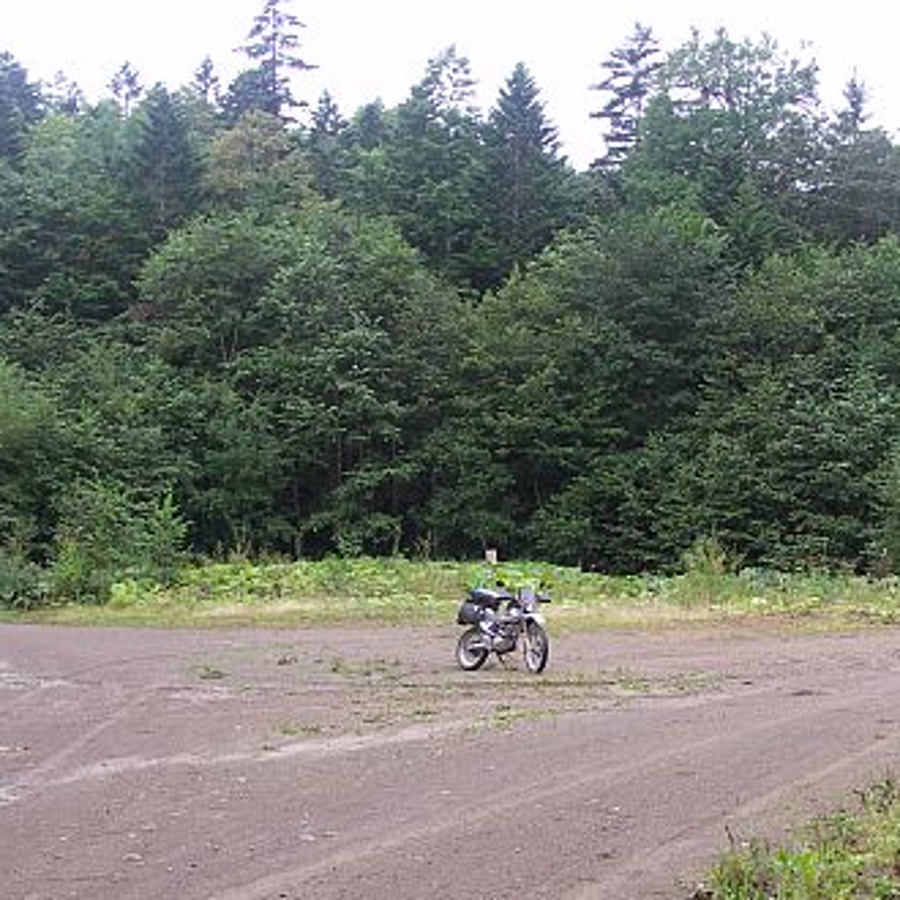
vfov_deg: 34.8
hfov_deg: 35.3
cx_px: 515
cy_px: 649
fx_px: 1412
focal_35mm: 48
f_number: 3.2
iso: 80
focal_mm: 7.2
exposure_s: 1/80
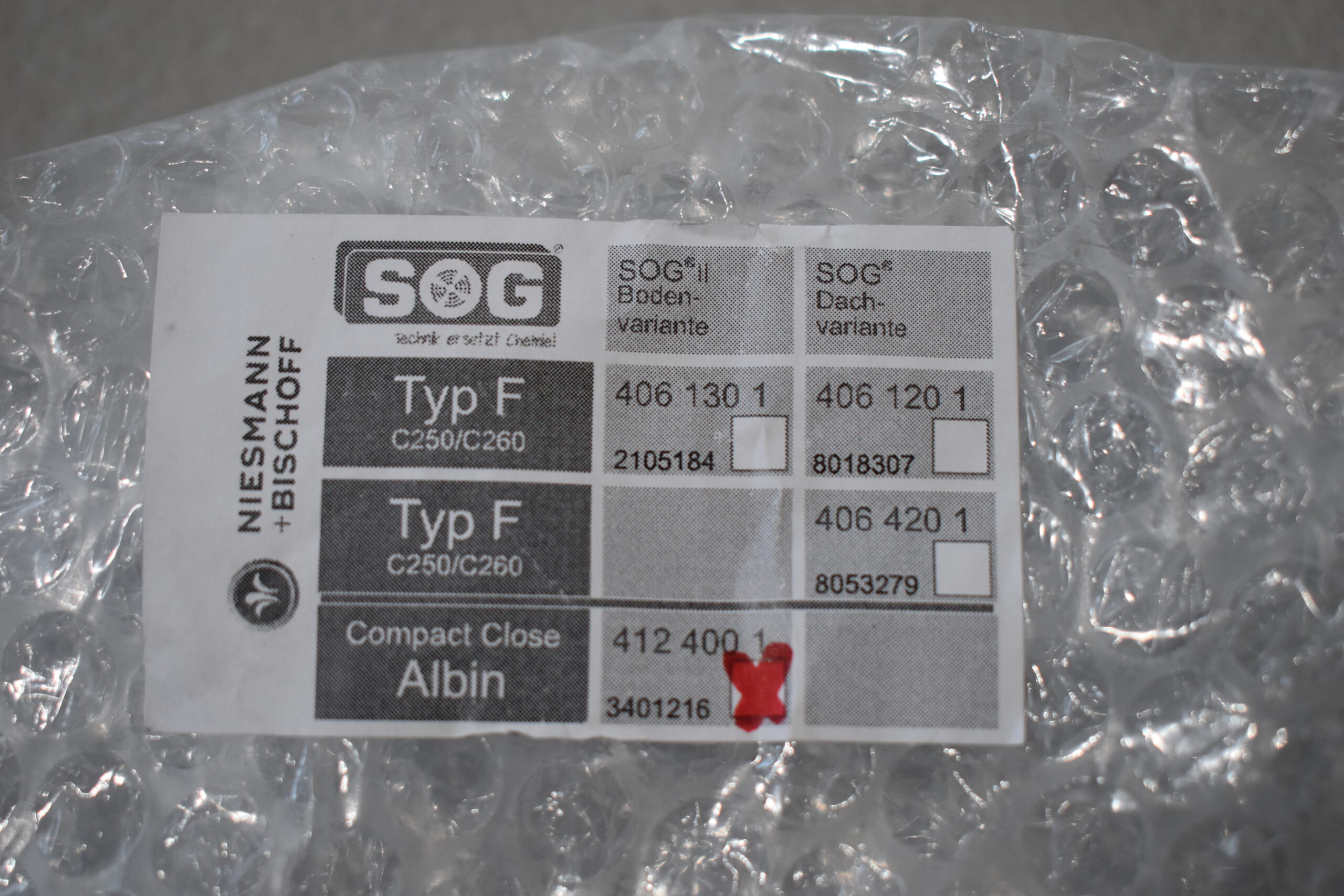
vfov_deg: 25.1
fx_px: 2016
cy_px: 448
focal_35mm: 54
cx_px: 672
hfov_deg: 36.9
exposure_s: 1/250
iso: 640
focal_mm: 36
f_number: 4.8
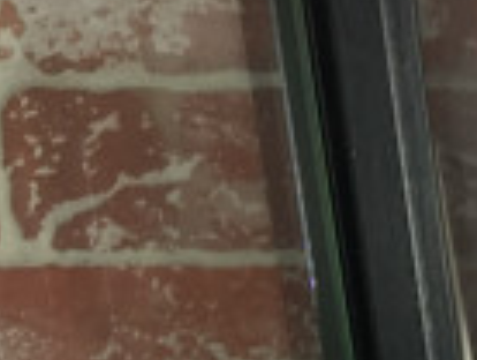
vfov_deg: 8.0
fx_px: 2319
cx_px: 1186
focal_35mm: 168
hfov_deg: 10.1
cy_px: 955
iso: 32
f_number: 2.2
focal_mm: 4.15
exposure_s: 1/50
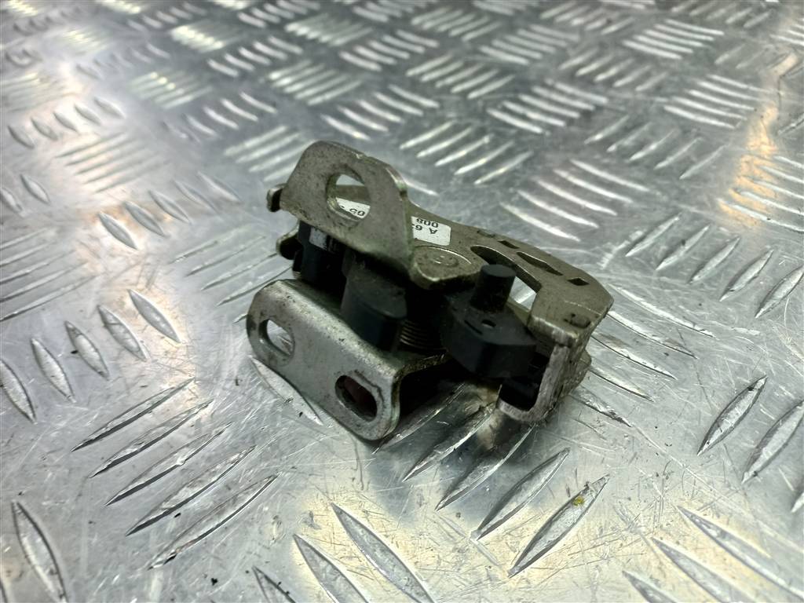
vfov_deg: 54.9
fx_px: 581
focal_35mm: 25
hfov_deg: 69.4
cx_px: 402
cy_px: 302
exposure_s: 1/50
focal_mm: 4.6
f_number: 1.8
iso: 64
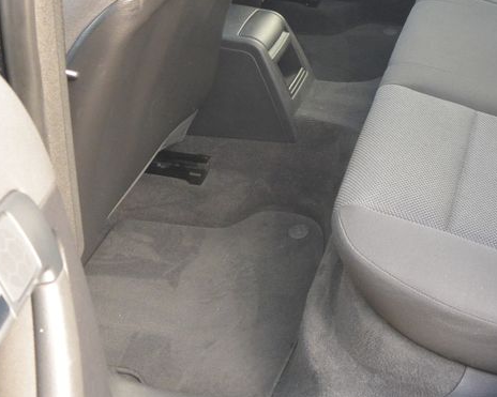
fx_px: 853
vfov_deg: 25.7
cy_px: 72
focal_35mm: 58
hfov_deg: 30.7
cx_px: 469
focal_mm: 10.7
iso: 800
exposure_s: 1/40
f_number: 3.5
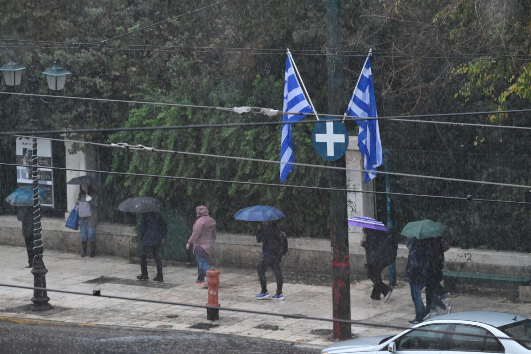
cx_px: 266
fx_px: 2434
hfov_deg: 12.5
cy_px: 177
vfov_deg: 8.3
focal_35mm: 165
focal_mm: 165
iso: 8000
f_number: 5.6
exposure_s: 1/400
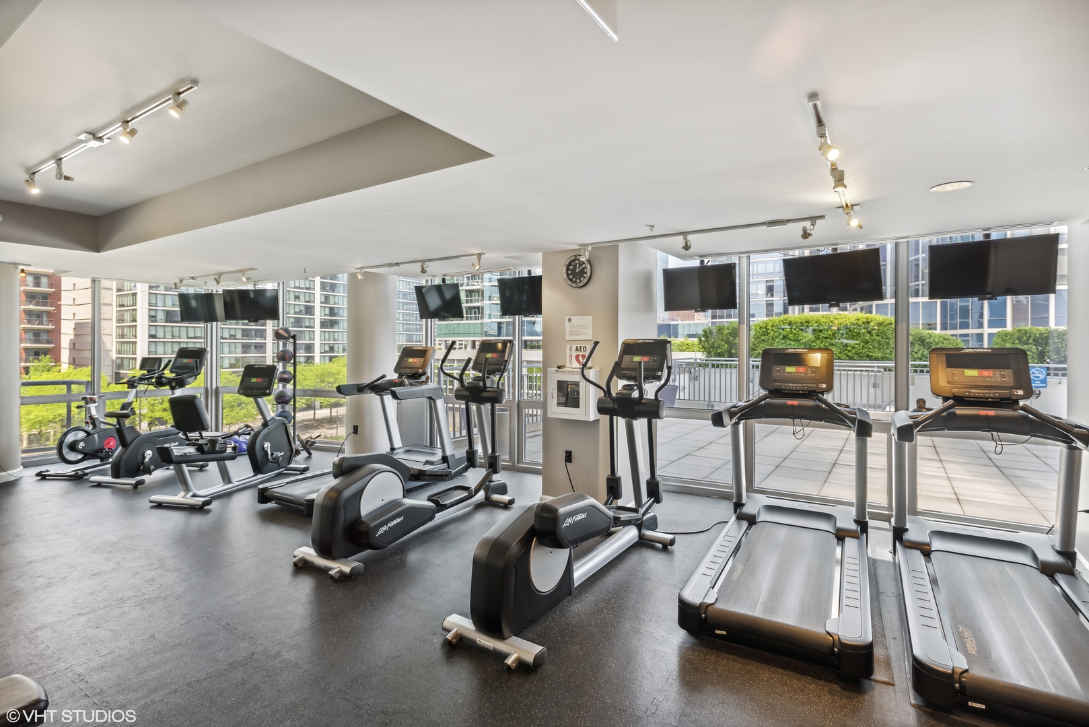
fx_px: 514
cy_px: 364
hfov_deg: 93.3
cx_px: 544
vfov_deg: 70.5
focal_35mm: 17
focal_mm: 17
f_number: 8
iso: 500
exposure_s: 1/80
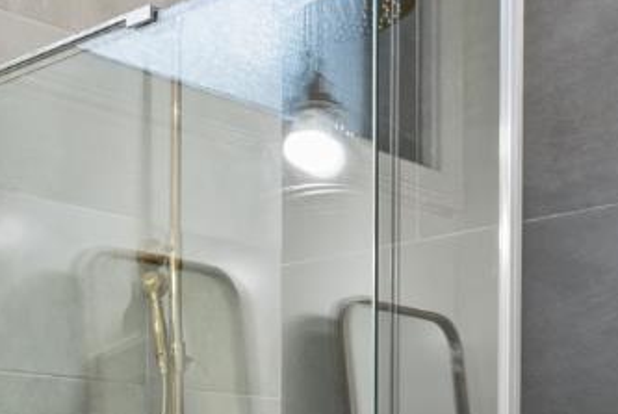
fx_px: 1238
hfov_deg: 23.6
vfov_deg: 17.9
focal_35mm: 72
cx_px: -249
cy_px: 525
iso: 100
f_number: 8
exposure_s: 1/10
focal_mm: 16
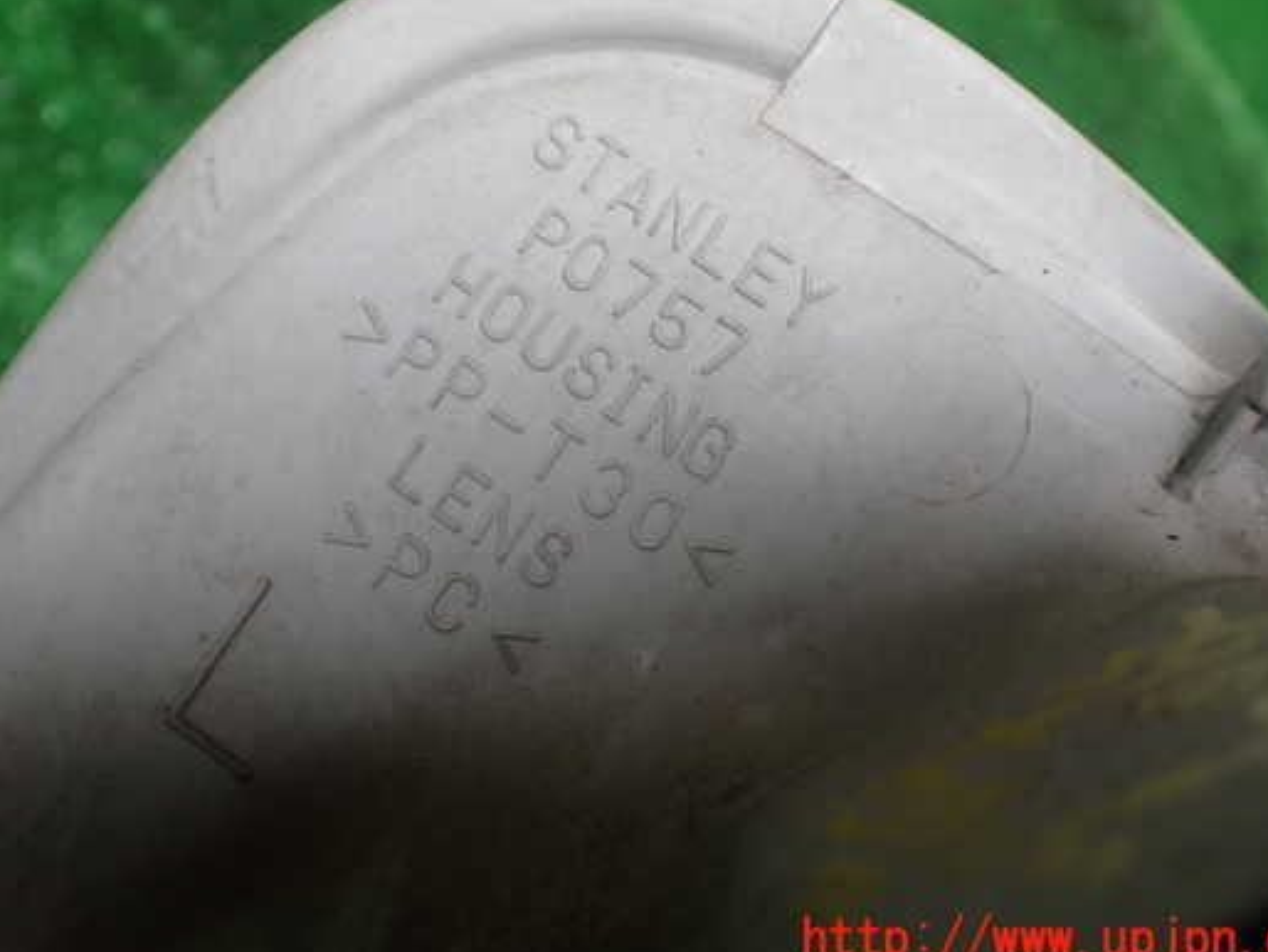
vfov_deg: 40.7
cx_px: 619
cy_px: 417
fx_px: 1283
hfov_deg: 52.6
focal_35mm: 35
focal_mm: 5.4
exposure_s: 1/125
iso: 200
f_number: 2.3
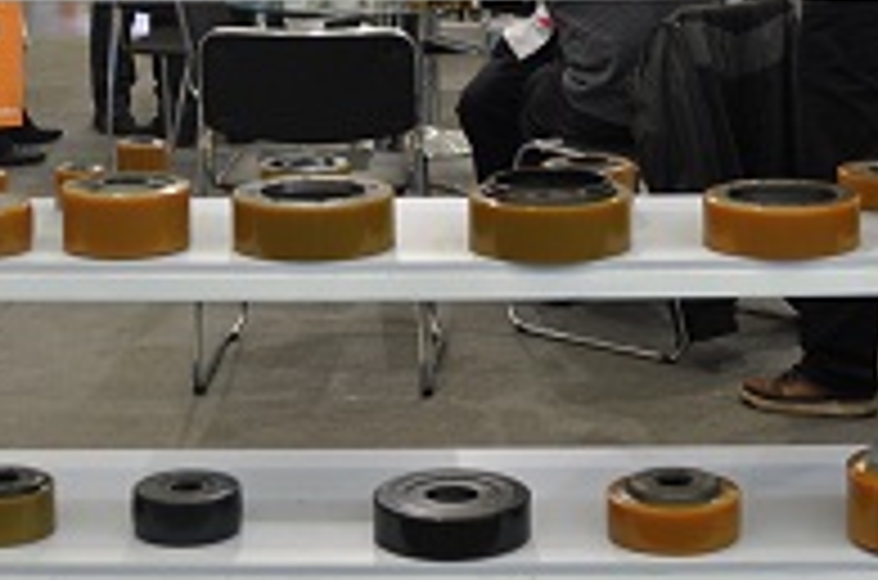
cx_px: 482
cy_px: 22
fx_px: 2437
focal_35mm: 100
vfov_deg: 13.4
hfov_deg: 20.4
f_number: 4.5
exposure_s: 1/15
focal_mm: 29
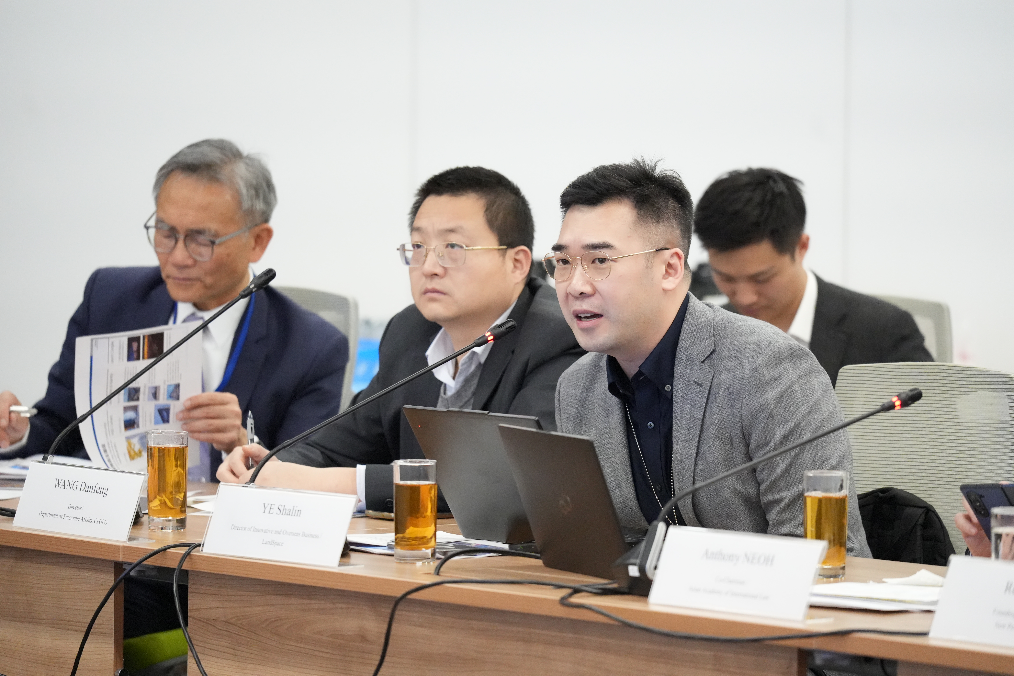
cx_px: 507
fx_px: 5633
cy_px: 338
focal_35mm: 200
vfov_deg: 6.9
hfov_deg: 10.3
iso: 10000
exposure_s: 1/200
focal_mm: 200
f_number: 4
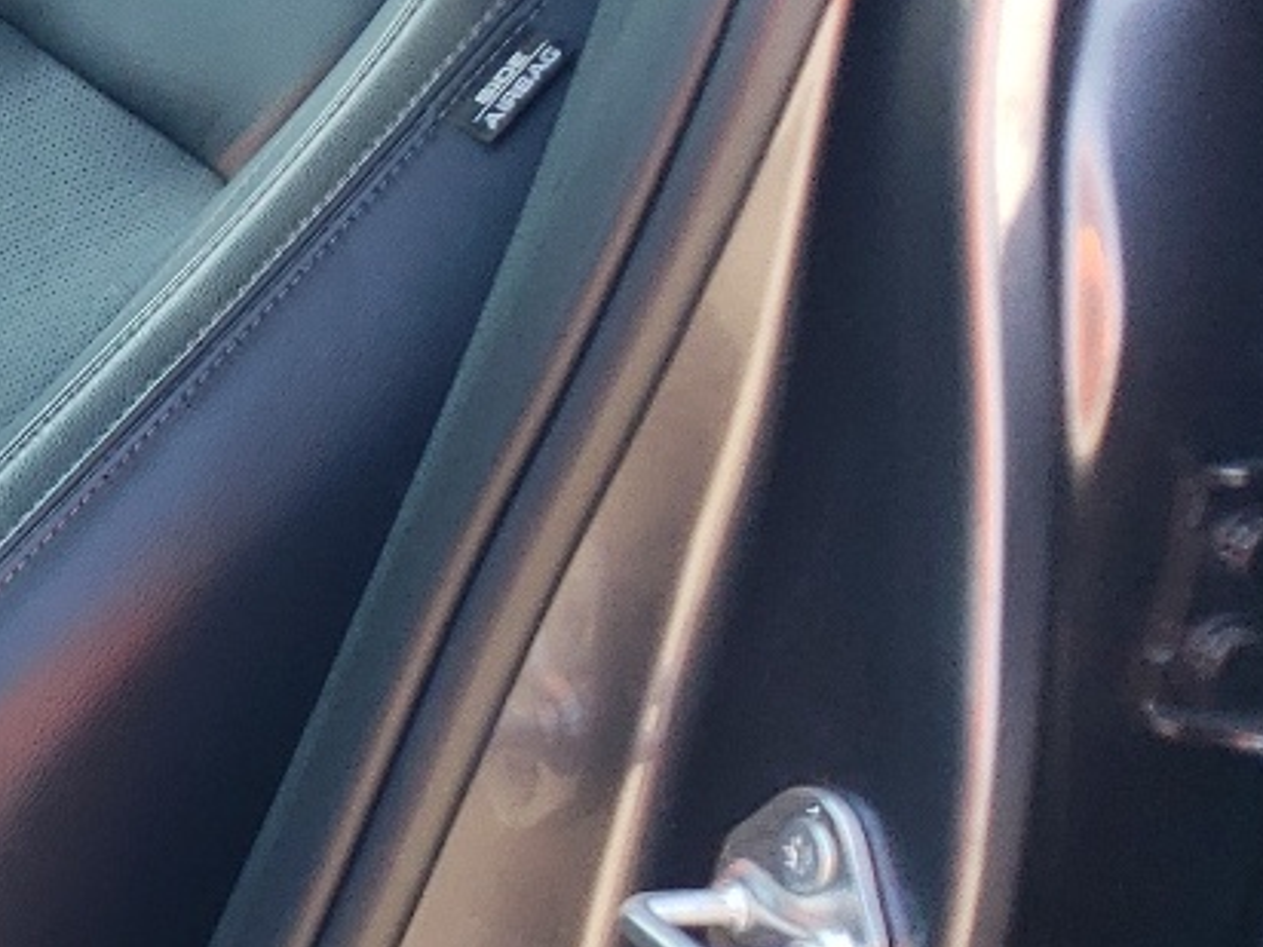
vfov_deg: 14.6
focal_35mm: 101
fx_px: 3685
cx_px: -1147
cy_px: 438
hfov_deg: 15.9
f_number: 1.5
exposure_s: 1/196
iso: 50
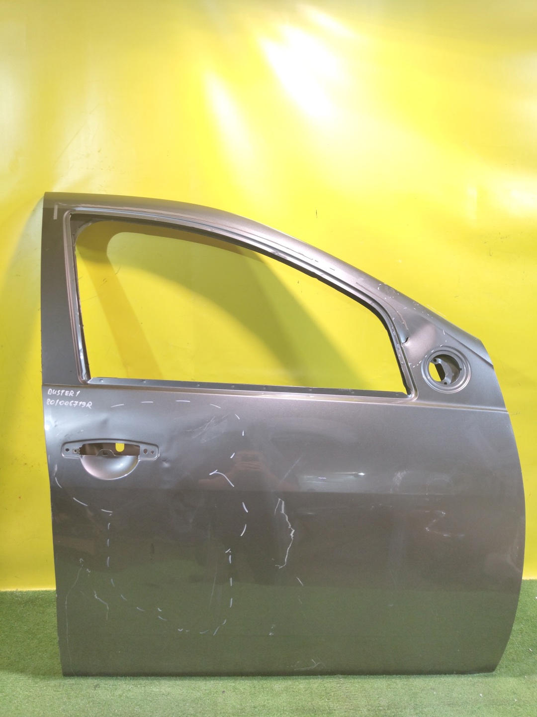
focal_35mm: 24
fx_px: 496
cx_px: 268
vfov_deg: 71.6
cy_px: 358
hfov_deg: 56.8
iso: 150
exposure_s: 1/50
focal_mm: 5.59
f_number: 1.88
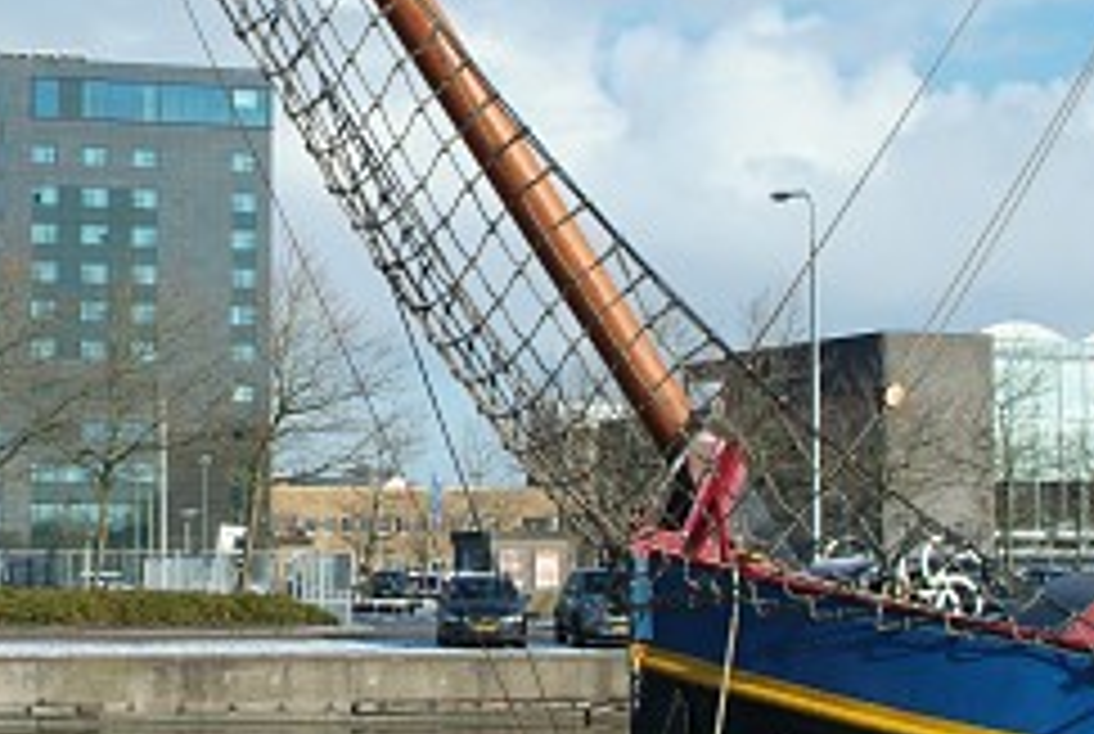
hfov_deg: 20.6
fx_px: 2984
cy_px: 426
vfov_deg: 14.0
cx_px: 302
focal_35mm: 98
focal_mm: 35
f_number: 6.7
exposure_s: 1/1500
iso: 400
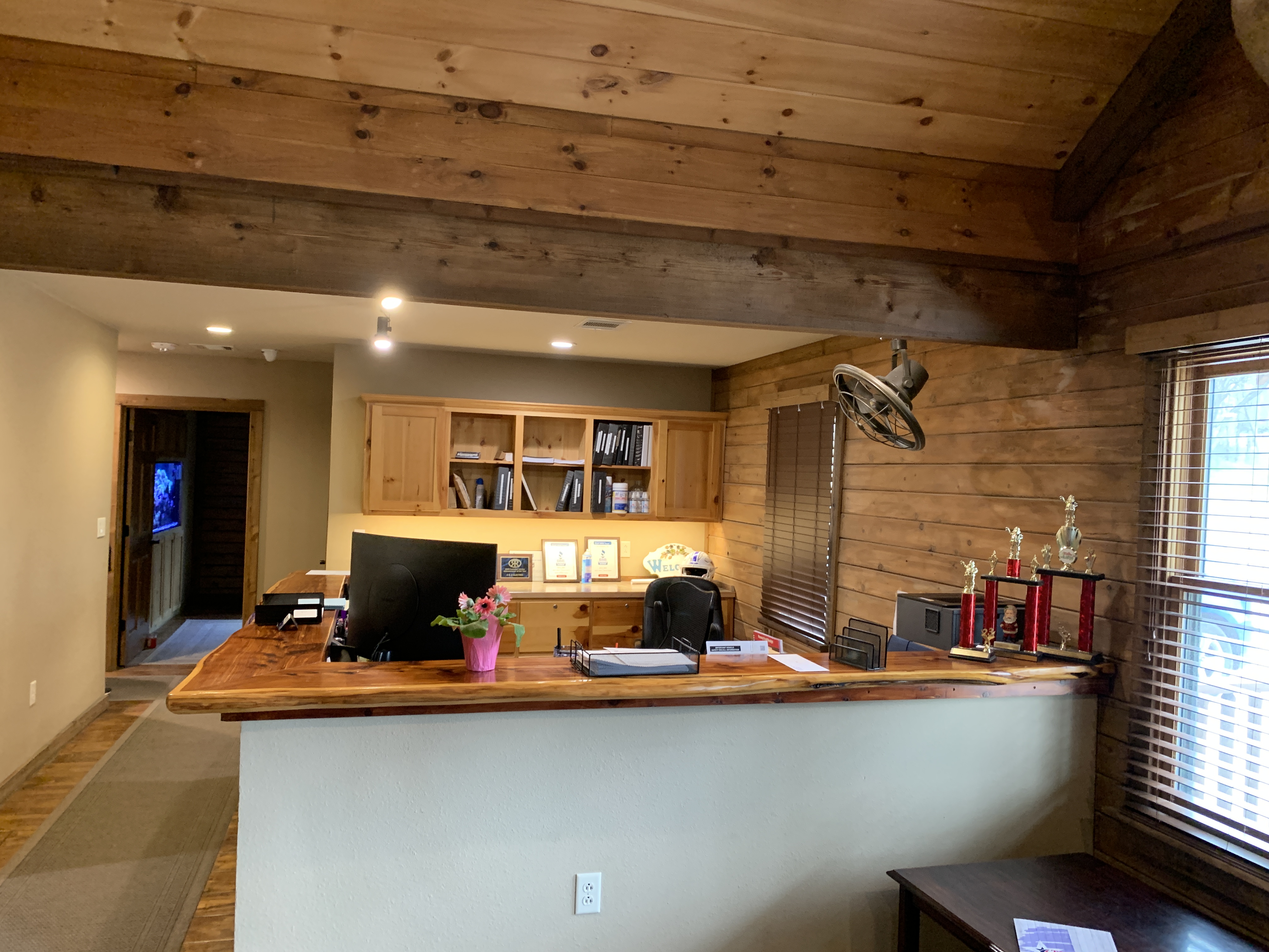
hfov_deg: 67.3
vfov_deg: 53.1
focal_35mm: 26
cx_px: 634
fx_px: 953
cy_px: 476
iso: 320
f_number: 1.8
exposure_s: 1/60
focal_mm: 4.25
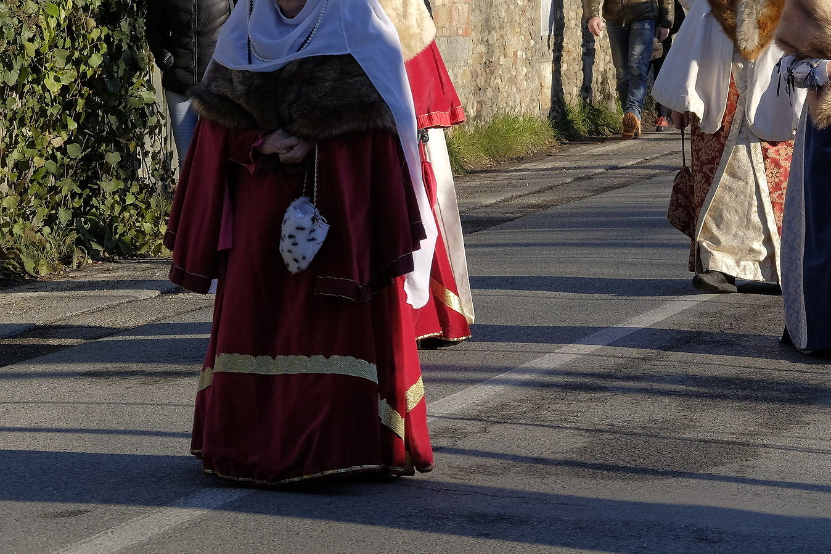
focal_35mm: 187
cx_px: 595
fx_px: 4315
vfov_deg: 7.3
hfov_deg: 11.0
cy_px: 61
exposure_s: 1/180
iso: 250
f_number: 9
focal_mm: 70
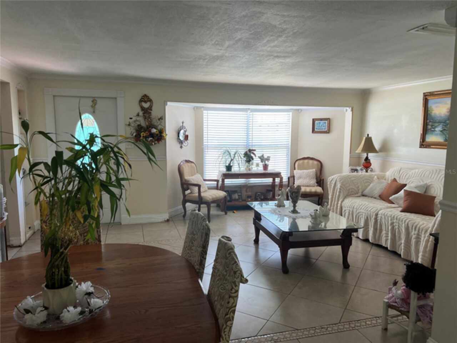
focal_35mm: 26
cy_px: 172
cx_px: 228
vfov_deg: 53.1
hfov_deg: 67.3
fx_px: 343
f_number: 1.5
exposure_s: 1/113
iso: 125
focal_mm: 5.7
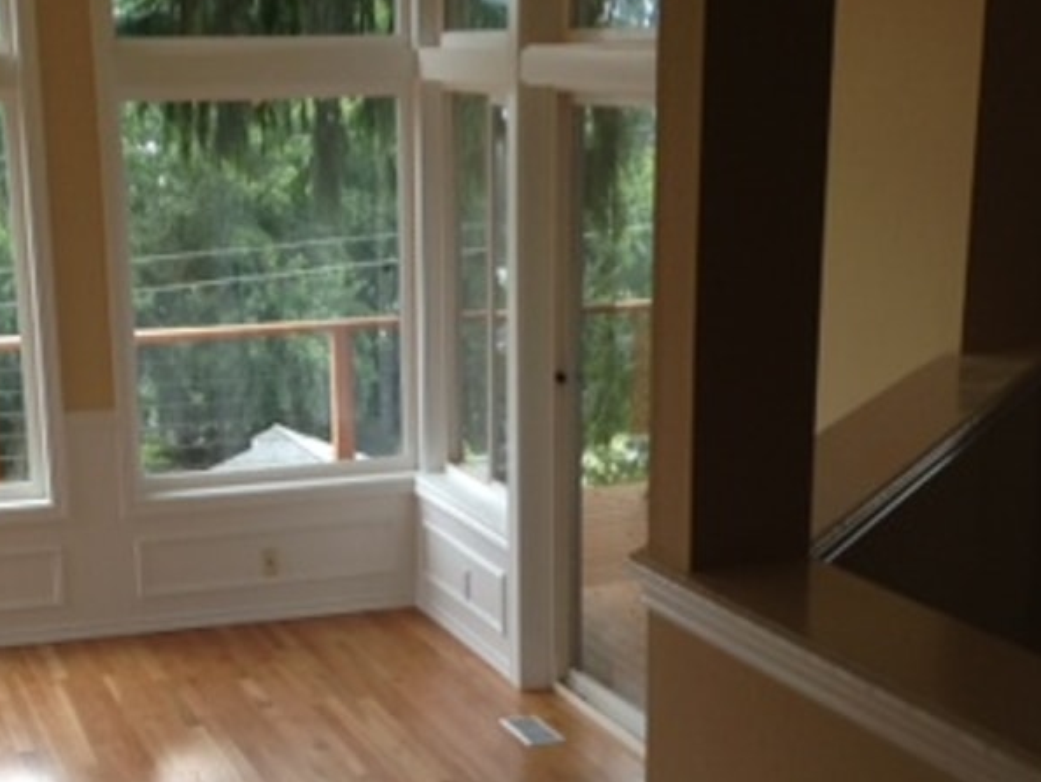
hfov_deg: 26.2
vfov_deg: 19.7
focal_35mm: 74
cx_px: 388
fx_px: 2226
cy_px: 652
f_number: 2.4
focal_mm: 4.13
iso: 50
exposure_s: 1/120
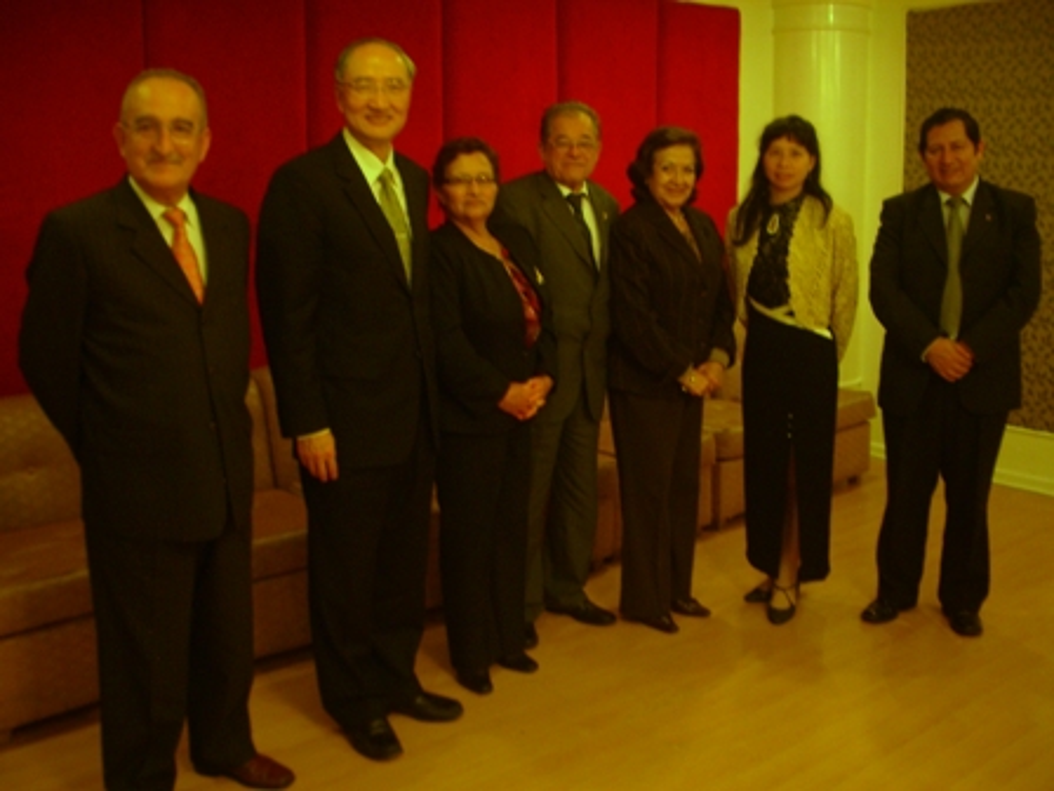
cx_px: 527
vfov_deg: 40.7
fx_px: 1066
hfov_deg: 52.6
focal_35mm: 35
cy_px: 396
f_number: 2.6
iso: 200
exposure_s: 1/4
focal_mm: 5.8
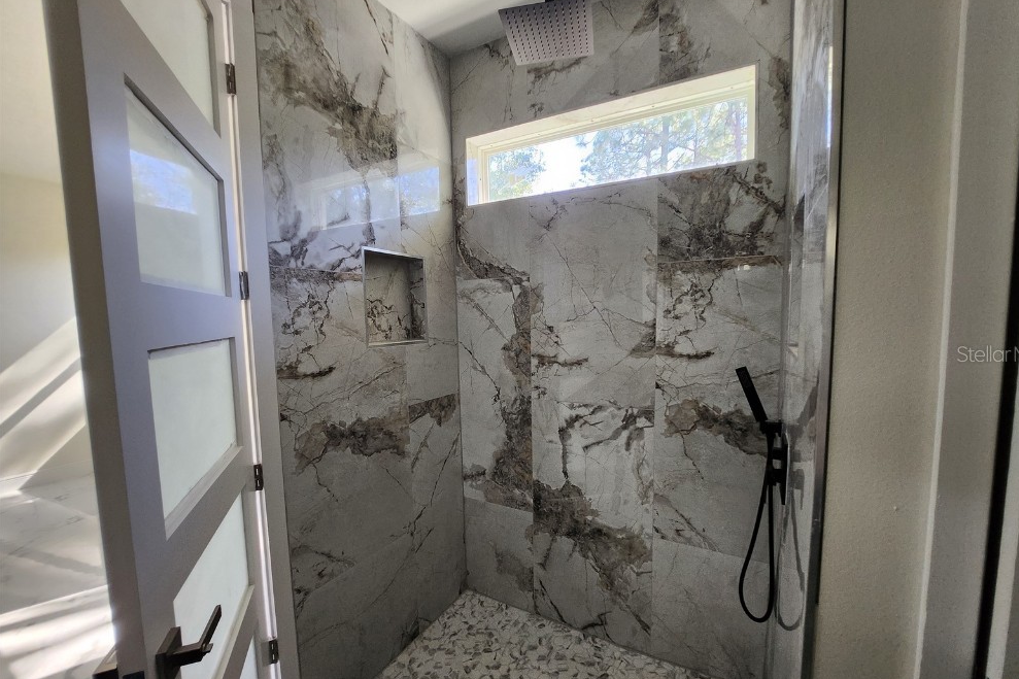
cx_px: 527
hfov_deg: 104.2
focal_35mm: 14
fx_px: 396
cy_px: 353
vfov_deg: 81.1
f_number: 2.2
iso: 160
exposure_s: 1/60
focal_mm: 1.7
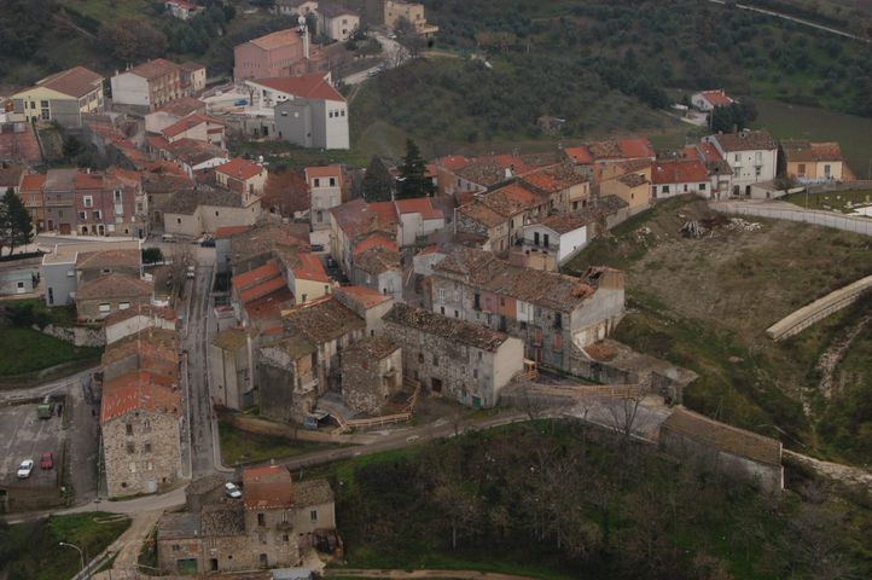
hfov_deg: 27.0
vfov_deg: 18.1
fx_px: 1815
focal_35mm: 75
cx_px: 436
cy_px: 290
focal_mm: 50
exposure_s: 1/250
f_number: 8
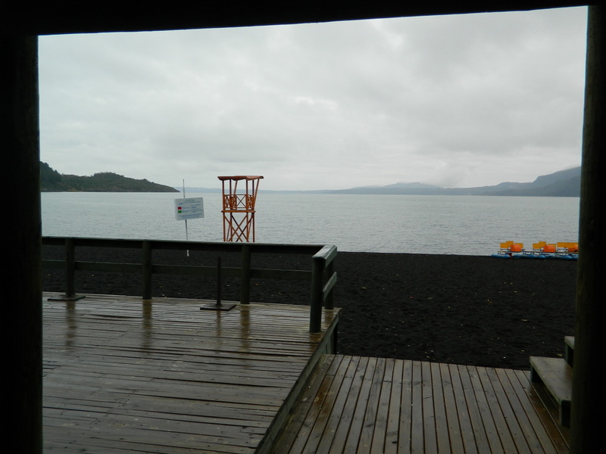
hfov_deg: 63.4
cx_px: 303
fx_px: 490
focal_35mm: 28
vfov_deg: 49.7
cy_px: 227
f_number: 3.2
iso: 80
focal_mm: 5.1
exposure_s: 1/60
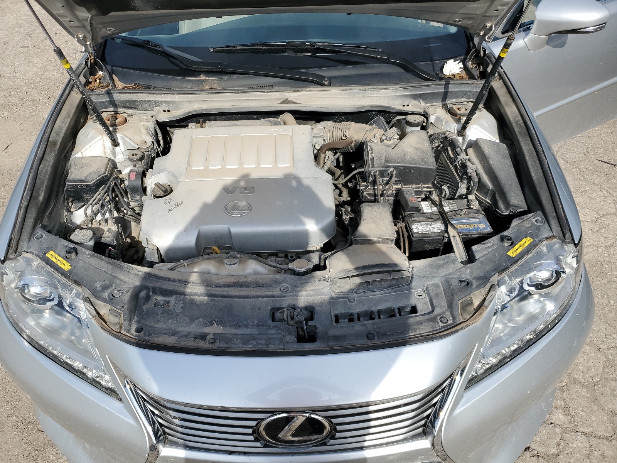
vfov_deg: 53.1
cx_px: 308
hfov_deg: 67.3
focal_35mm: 26
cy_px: 232
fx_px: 463
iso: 50
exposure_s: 1/2500
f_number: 1.5
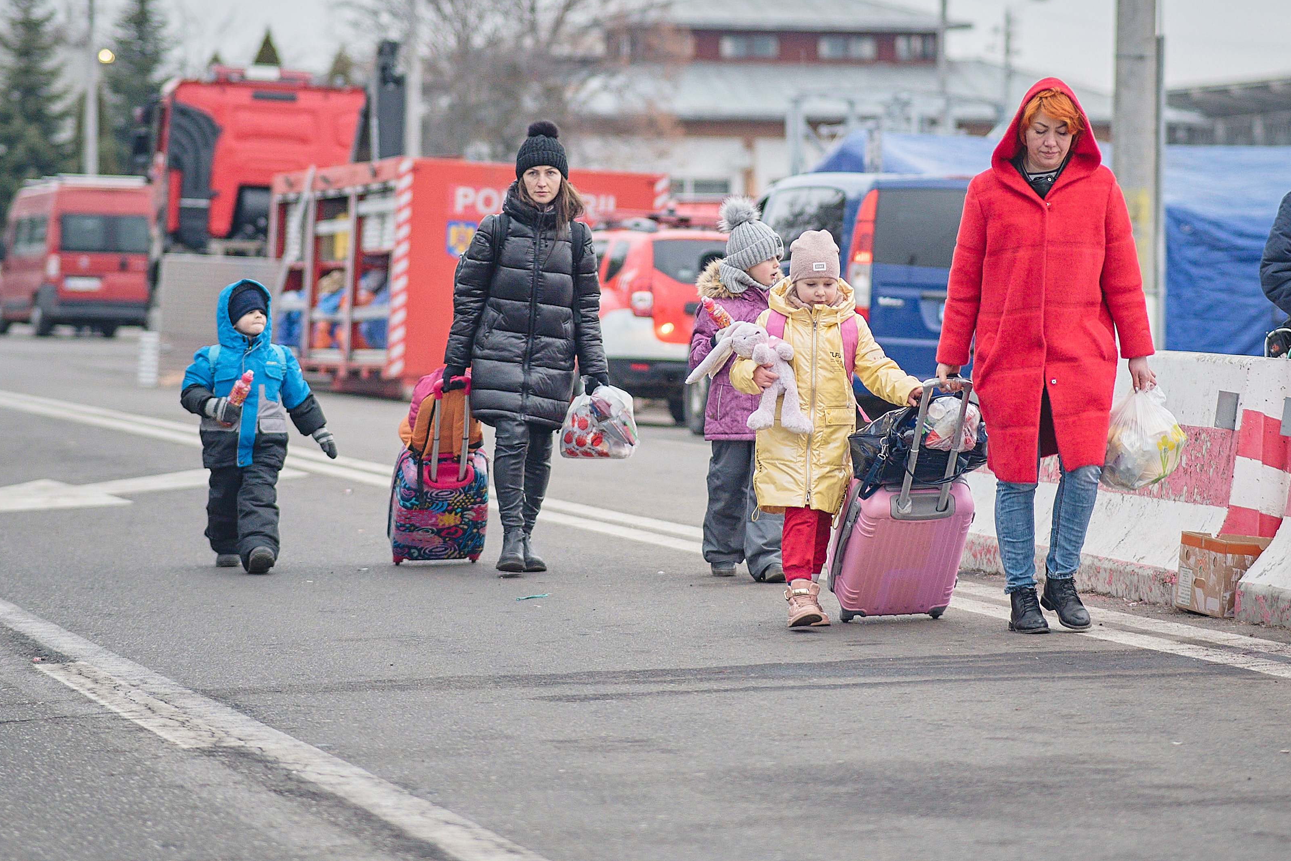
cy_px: 347
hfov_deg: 13.1
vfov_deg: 8.7
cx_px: 690
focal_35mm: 157
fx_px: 5630
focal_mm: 85
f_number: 1.8
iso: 800
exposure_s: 1/8000
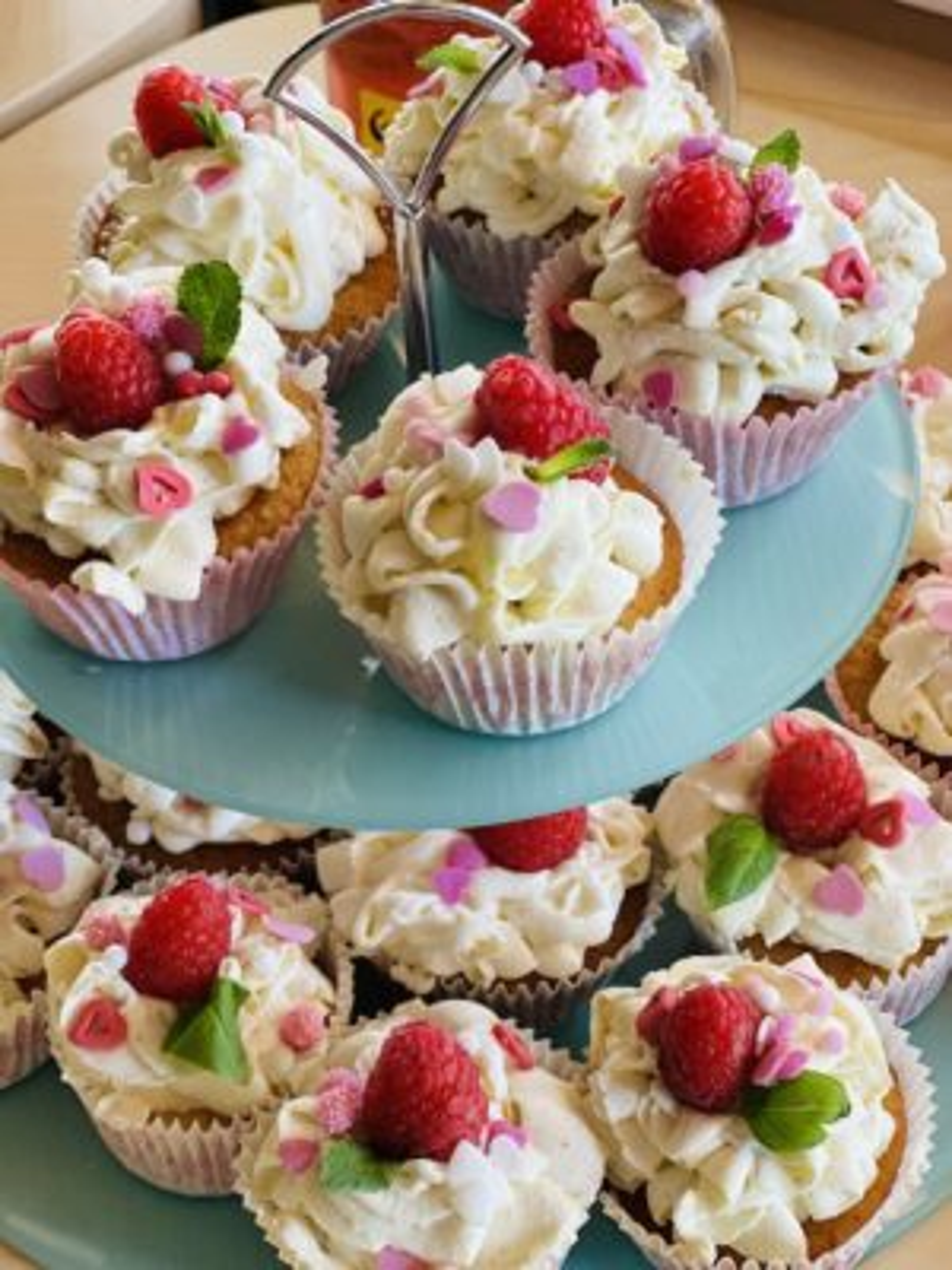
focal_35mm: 77
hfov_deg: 19.1
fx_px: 2824
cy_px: 635
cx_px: 476
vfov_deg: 25.3
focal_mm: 9
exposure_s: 1/33
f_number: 2.8
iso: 160
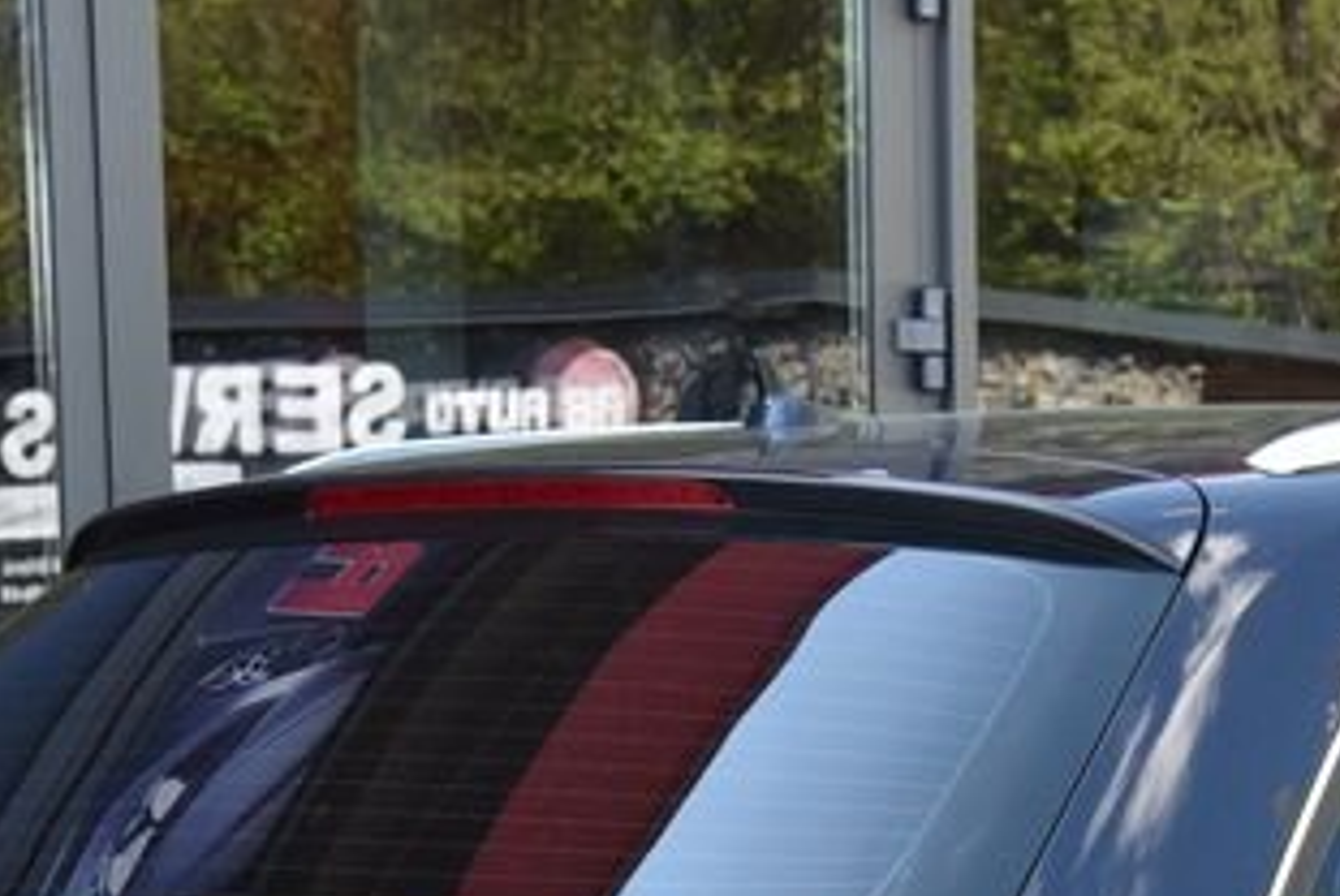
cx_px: 1094
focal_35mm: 145
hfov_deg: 14.1
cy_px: 1258
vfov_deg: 9.3
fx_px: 5402
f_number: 6.3
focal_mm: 44
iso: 500
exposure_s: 1/160
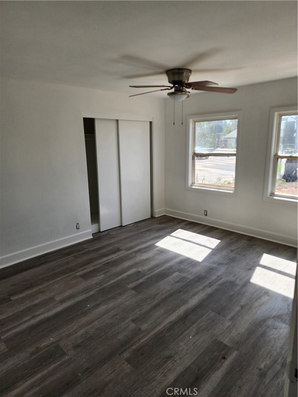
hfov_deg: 58.9
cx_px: 149
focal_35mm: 23
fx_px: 264
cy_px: 198
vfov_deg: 73.9
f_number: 1.8
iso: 12
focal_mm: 6.4
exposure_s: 1/227
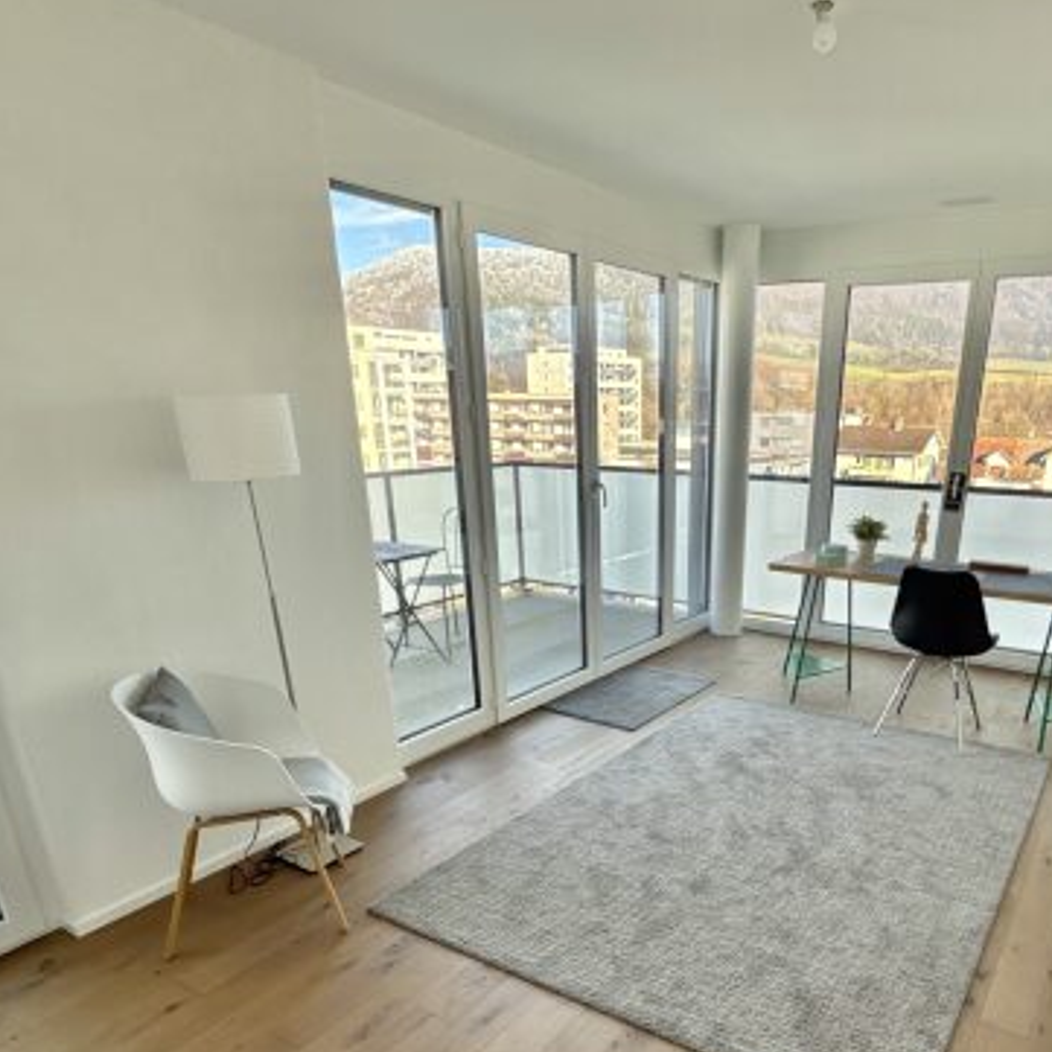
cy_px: 733
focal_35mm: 24
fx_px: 825
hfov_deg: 64.0
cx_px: 667
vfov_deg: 62.8
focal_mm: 2.22
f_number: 2.2
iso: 64
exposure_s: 1/285
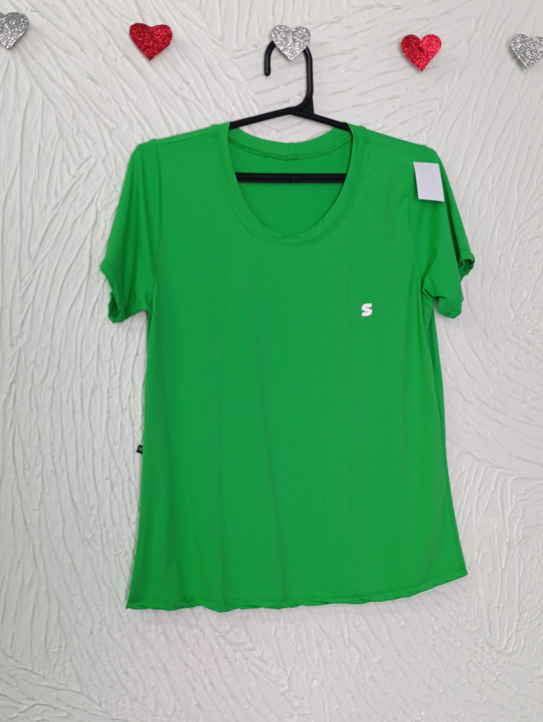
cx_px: 272
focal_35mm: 23
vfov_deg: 73.8
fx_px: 480
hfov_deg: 59.0
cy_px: 361
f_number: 1.6
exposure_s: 1/120
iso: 1000
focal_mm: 6.14
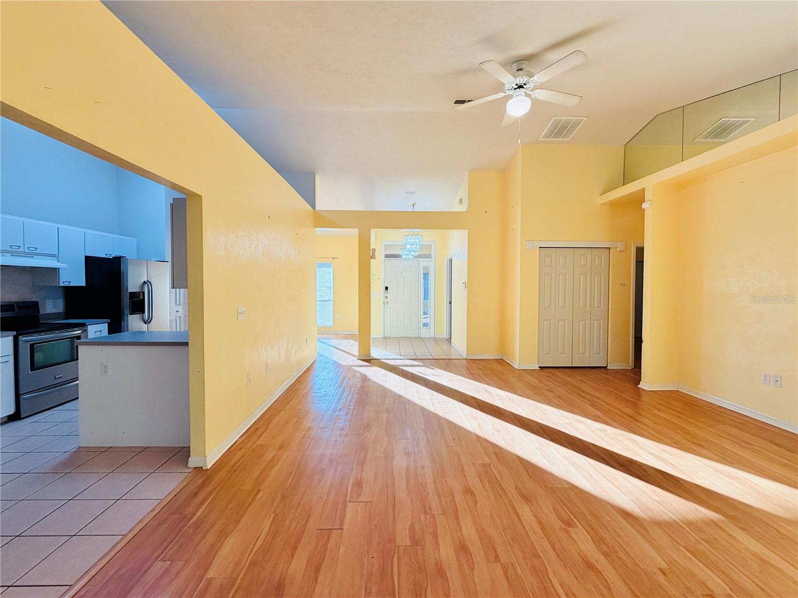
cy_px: 299
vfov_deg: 85.7
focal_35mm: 14
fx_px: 323
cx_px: 399
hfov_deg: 102.1
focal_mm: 2.22
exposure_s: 1/120
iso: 125
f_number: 2.2
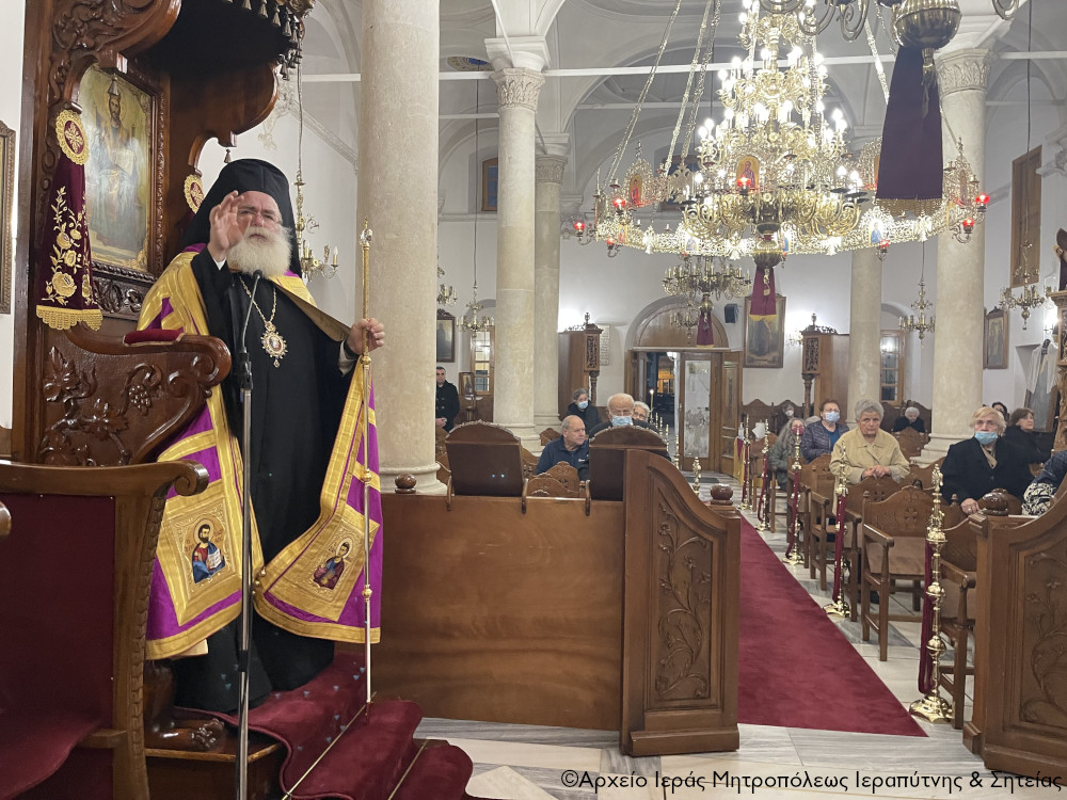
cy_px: 400
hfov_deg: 67.3
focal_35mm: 26
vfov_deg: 53.1
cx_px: 534
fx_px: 801
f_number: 1.6
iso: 320
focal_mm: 5.1
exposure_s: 1/50
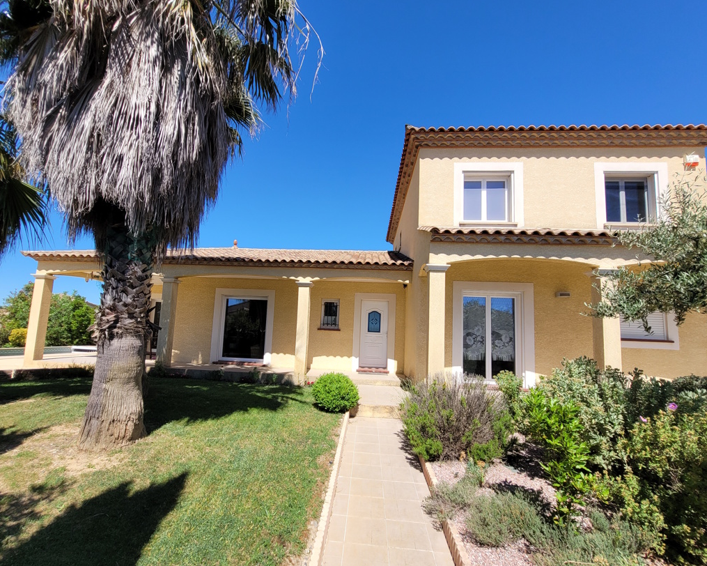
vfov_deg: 84.0
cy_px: 297
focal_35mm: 15
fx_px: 314
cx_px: 341
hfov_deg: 96.8
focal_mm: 1.74
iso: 40
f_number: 2.2
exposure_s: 1/1238
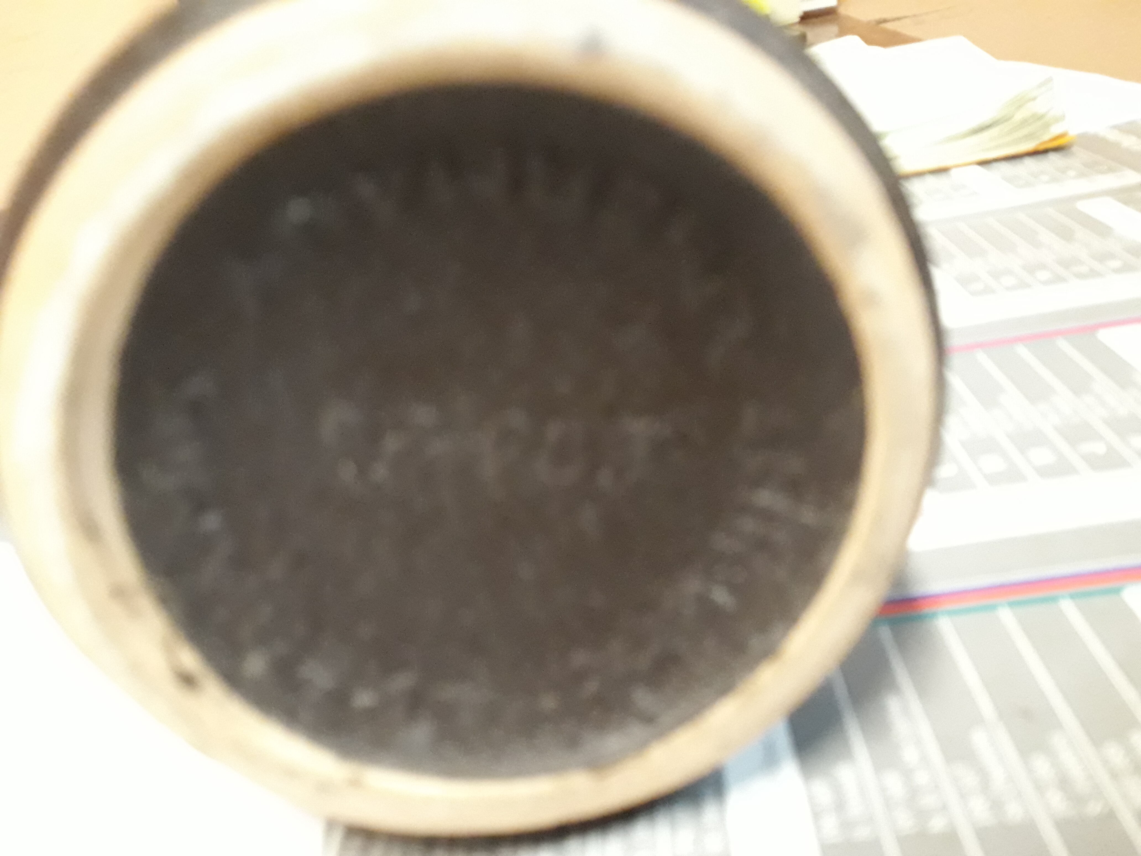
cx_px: 570
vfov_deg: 51.4
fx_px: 890
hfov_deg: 65.3
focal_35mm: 27
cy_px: 428
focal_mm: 3.71
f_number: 1.7
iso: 800
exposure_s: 1/20
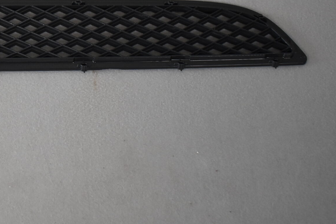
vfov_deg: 16.8
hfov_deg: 24.0
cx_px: -16
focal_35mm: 80
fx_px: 747
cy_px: 23
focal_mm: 24
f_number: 3.8
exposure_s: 1/160
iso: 800
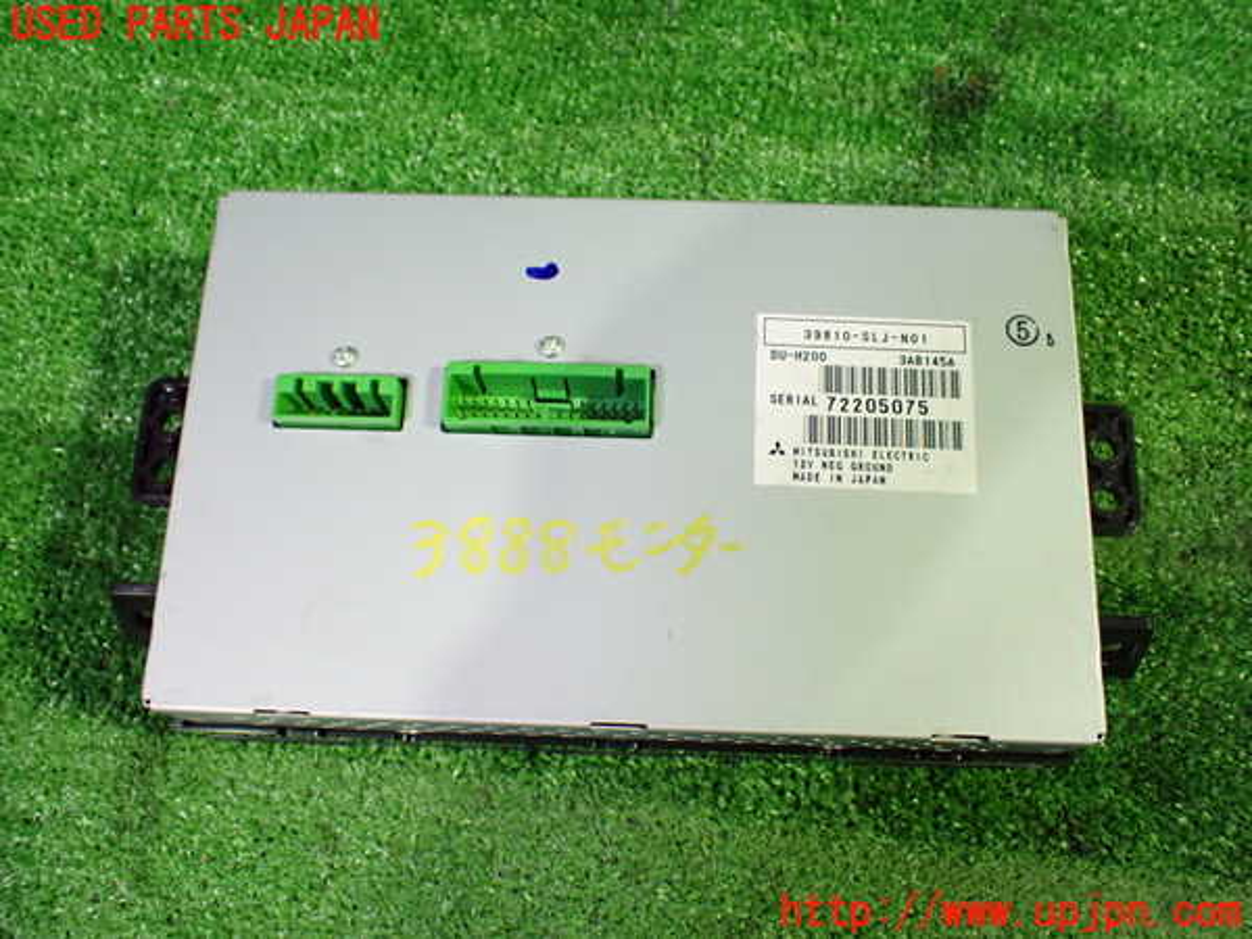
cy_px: 470
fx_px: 1157
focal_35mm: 32
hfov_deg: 56.8
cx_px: 626
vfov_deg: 44.2
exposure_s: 1/50
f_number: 2.4
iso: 800
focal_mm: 5.79
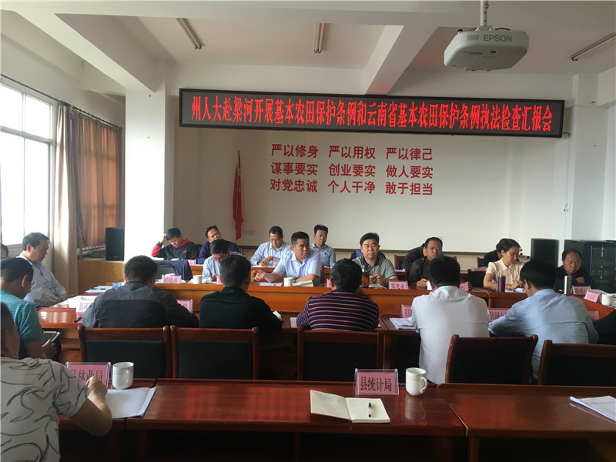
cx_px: 308
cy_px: 231
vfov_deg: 48.2
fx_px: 516
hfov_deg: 61.7
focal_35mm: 29
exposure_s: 1/33
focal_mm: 4.15
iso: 25
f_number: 2.2
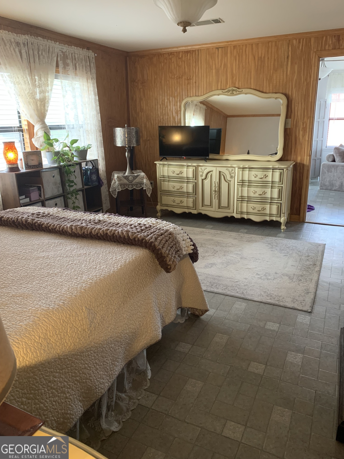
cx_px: 172
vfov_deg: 67.3
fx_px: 345
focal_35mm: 26
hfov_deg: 53.1
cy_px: 230
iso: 320
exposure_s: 1/60
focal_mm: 4.25
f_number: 1.8
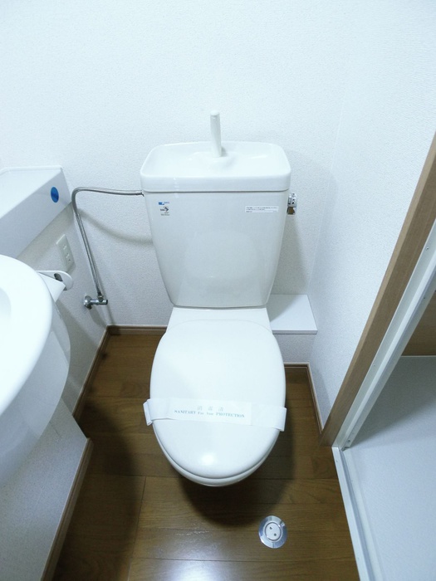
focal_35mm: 24
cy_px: 290
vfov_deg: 71.6
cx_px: 218
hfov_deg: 56.8
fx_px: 403
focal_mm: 5.1
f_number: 2
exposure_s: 1/40
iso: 400
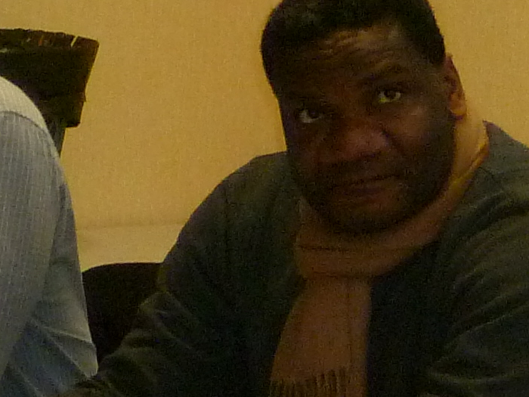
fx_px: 4539
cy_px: 233
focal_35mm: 297
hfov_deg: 6.6
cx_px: 610
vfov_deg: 5.0
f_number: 3.7
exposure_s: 1/40
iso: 320
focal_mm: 9.2
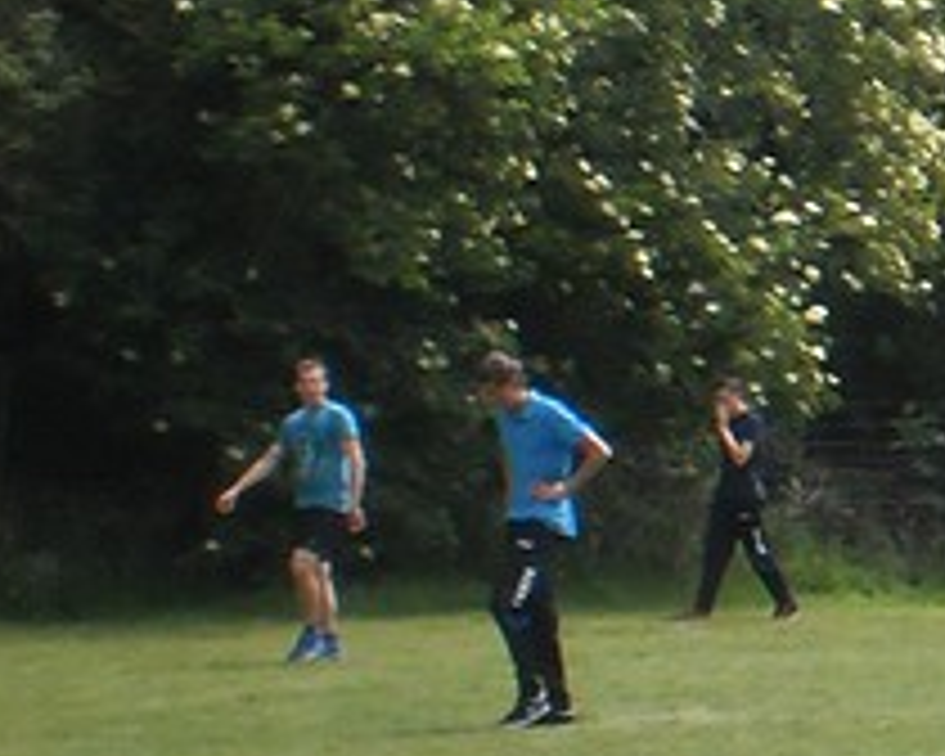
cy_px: 396
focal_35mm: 171
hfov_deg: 10.3
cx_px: 1971
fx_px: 4783
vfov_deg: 9.0
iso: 200
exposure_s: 1/640
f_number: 4.6
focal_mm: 6.3
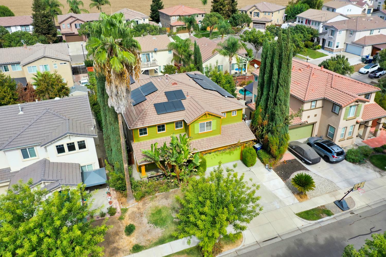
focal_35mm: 28
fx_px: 300
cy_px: 128
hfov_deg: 65.5
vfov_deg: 46.4
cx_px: 193
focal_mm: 10.26
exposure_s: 1/320
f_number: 5.6
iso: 100
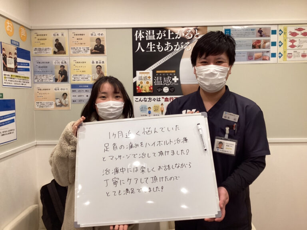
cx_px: 154
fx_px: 275
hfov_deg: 58.4
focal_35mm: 31
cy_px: 115
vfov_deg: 45.4
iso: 100
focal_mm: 3.3
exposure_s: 1/60
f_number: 2.4
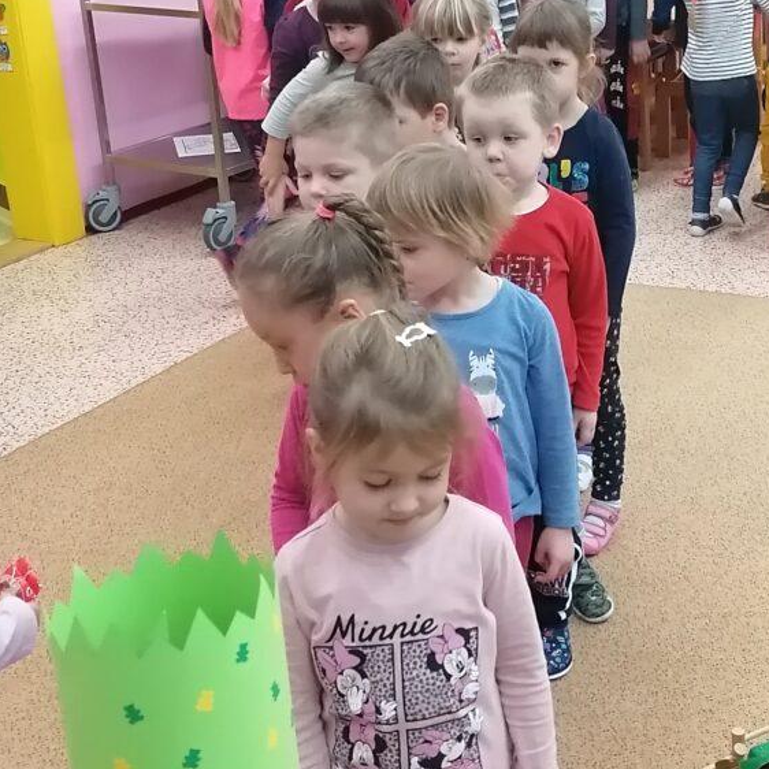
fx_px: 1709
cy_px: 320
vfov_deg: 25.3
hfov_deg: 25.1
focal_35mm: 68
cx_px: 554
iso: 500
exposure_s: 1/100
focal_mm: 4.75
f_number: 1.8
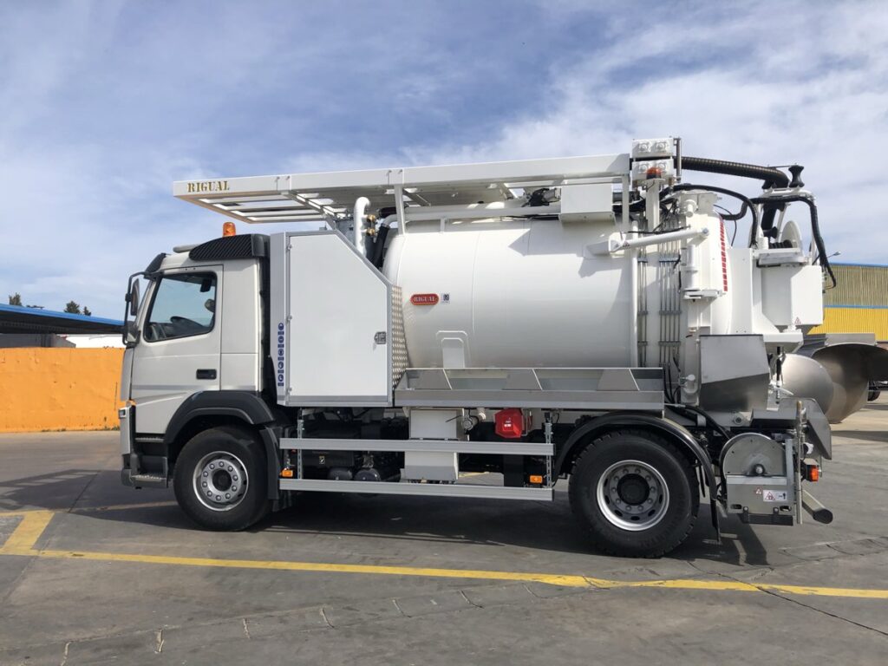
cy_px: 333
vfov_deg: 49.7
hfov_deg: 63.4
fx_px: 718
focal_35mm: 28
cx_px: 444
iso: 20
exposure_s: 1/3003
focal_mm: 3.99
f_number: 1.8
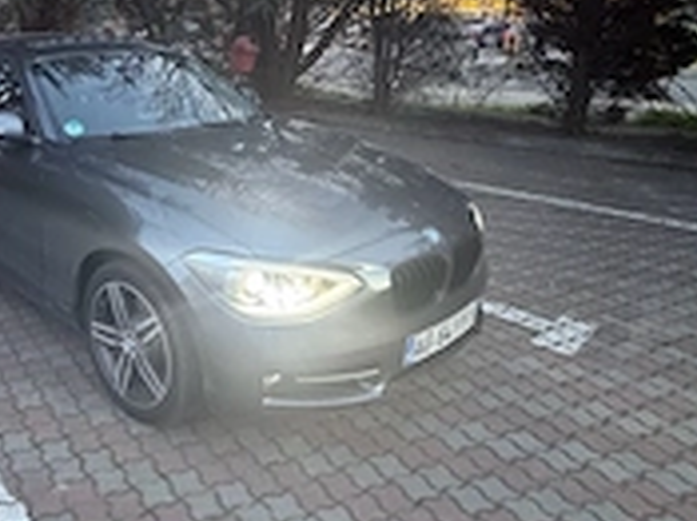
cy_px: 159
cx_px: 112
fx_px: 644
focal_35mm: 32
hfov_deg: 52.1
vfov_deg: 43.3
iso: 800
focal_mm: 2.22
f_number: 2.2
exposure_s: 1/50
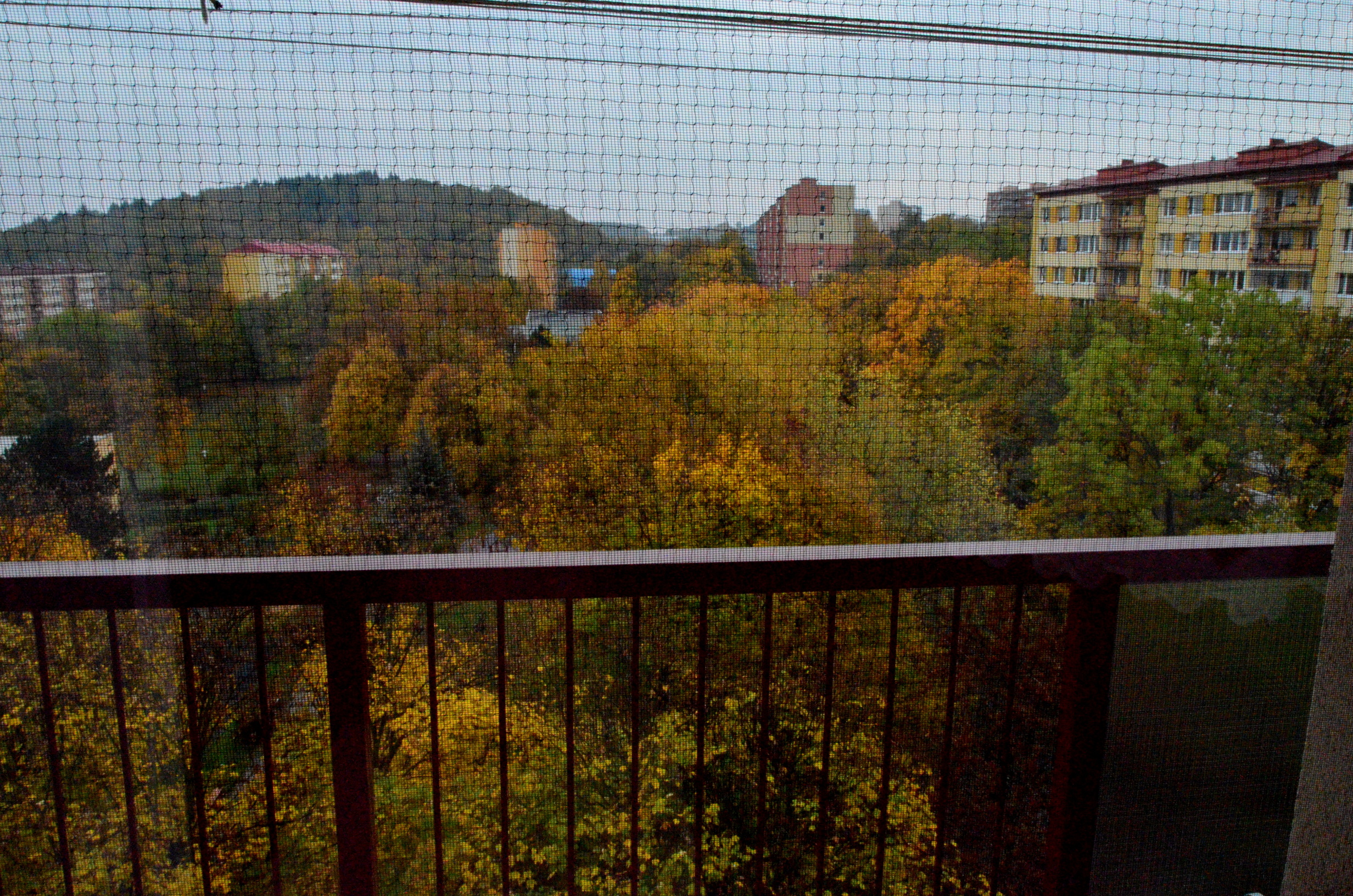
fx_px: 1013
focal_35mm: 27
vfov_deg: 47.7
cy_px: 448
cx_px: 676
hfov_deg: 67.5
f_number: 16
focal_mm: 18
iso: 6400
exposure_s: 1/1000
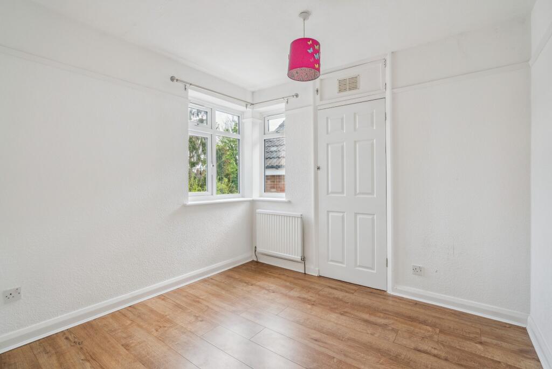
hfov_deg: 96.7
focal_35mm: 16
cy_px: 184
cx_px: 276
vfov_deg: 73.8
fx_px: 245
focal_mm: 16
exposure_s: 1/160
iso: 640
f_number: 5.6
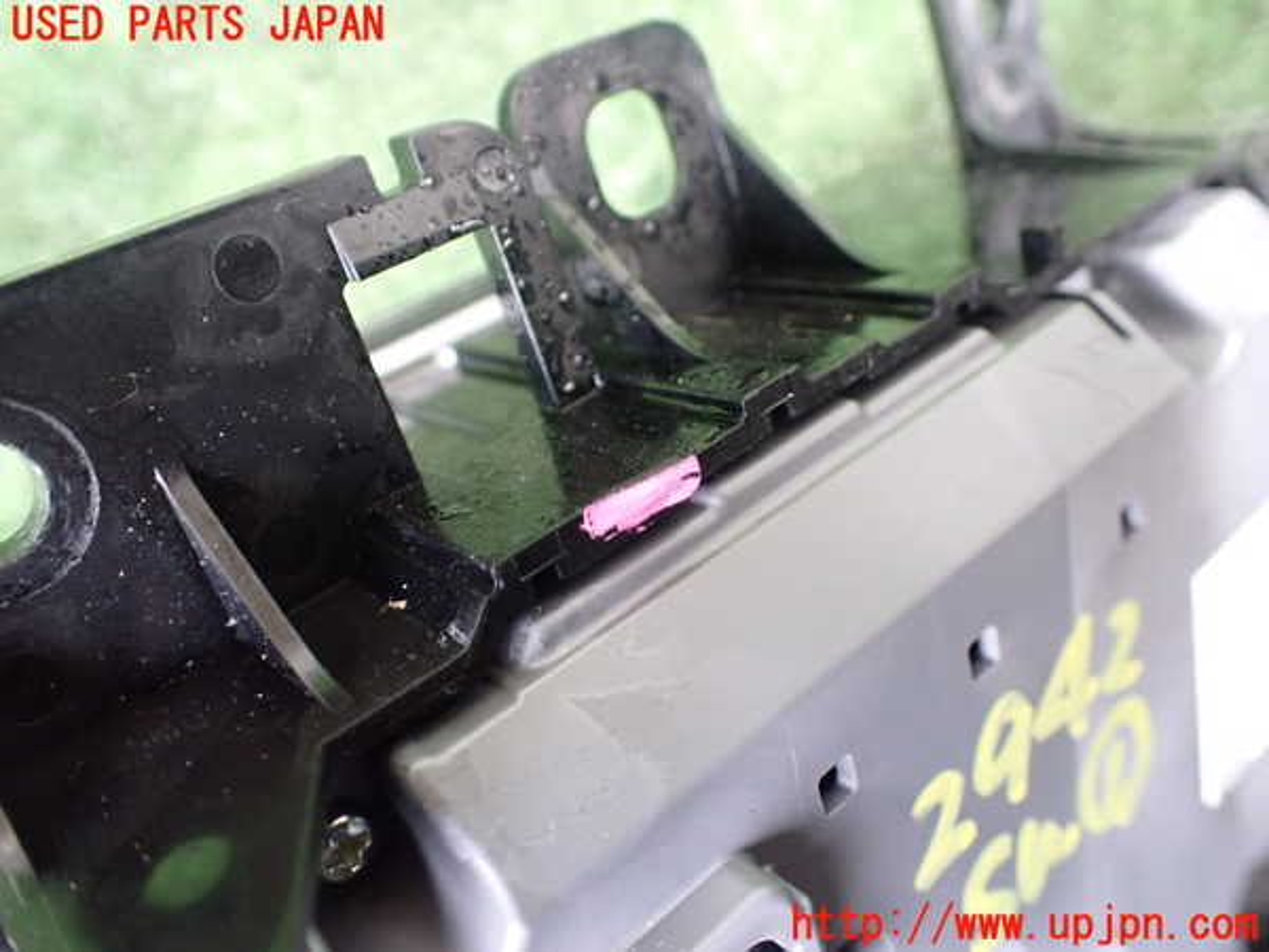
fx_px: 1100
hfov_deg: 60.0
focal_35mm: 30
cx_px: 634
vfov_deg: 46.8
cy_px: 476
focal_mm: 5.4
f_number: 2.3
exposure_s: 1/40
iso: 800
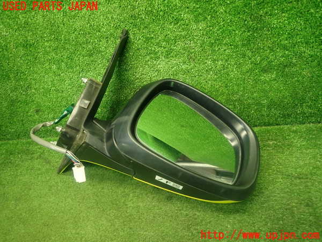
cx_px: 161
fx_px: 233
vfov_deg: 54.9
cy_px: 121
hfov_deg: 69.4
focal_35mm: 25
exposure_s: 1/30
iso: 200
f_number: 2
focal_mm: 4.5
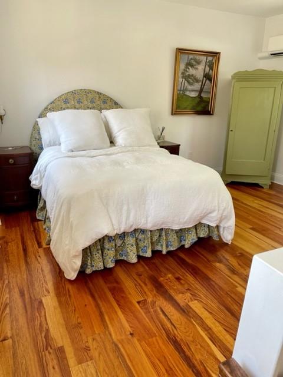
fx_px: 283
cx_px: 142
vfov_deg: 67.3
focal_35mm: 26
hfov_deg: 53.1
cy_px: 188
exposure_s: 1/121
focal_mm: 5.1
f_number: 1.6
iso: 80
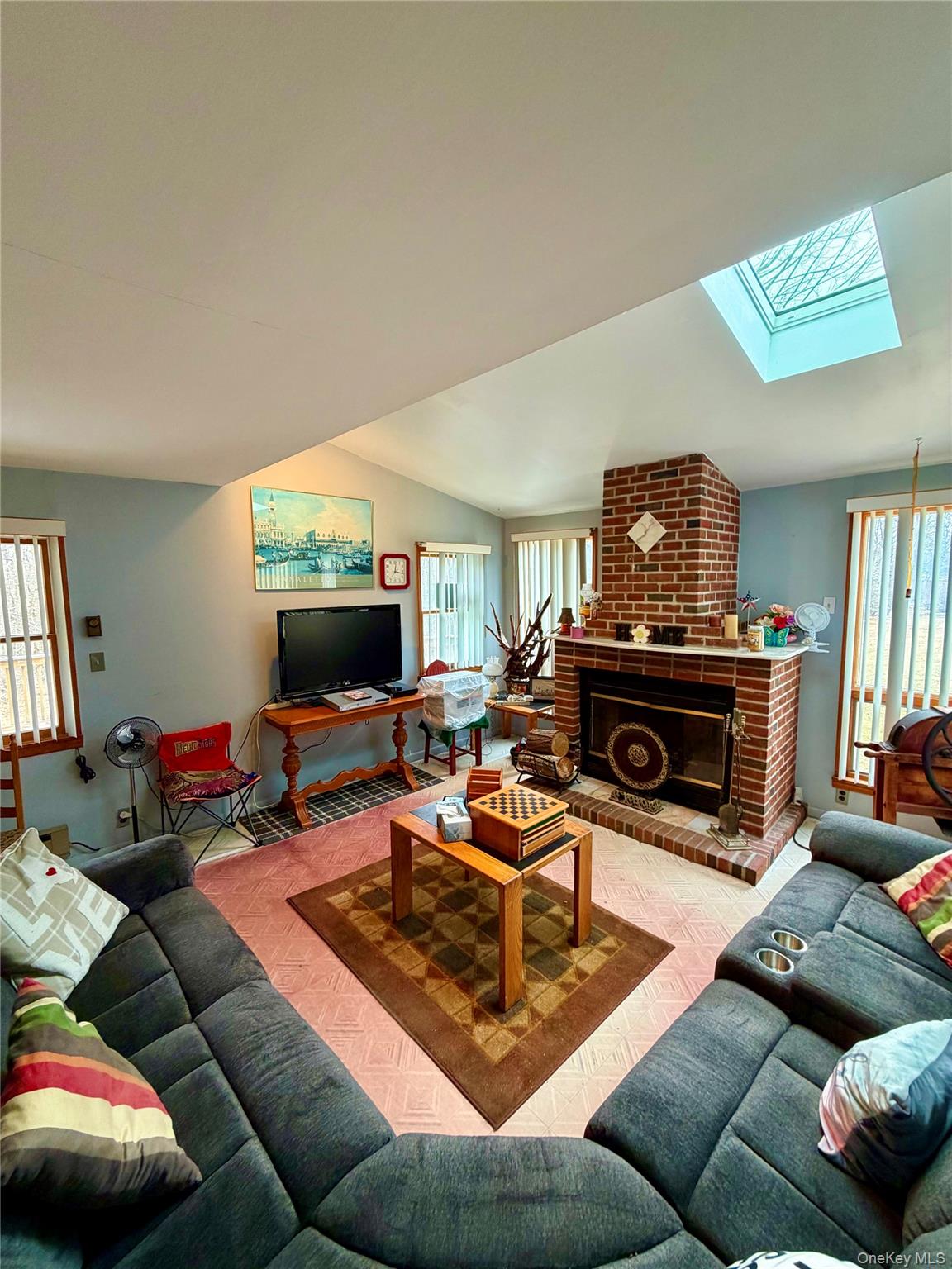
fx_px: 513
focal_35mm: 14
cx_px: 476
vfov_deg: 102.1
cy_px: 634
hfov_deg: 85.7
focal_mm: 2.22
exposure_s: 1/60
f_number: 2.2
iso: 200
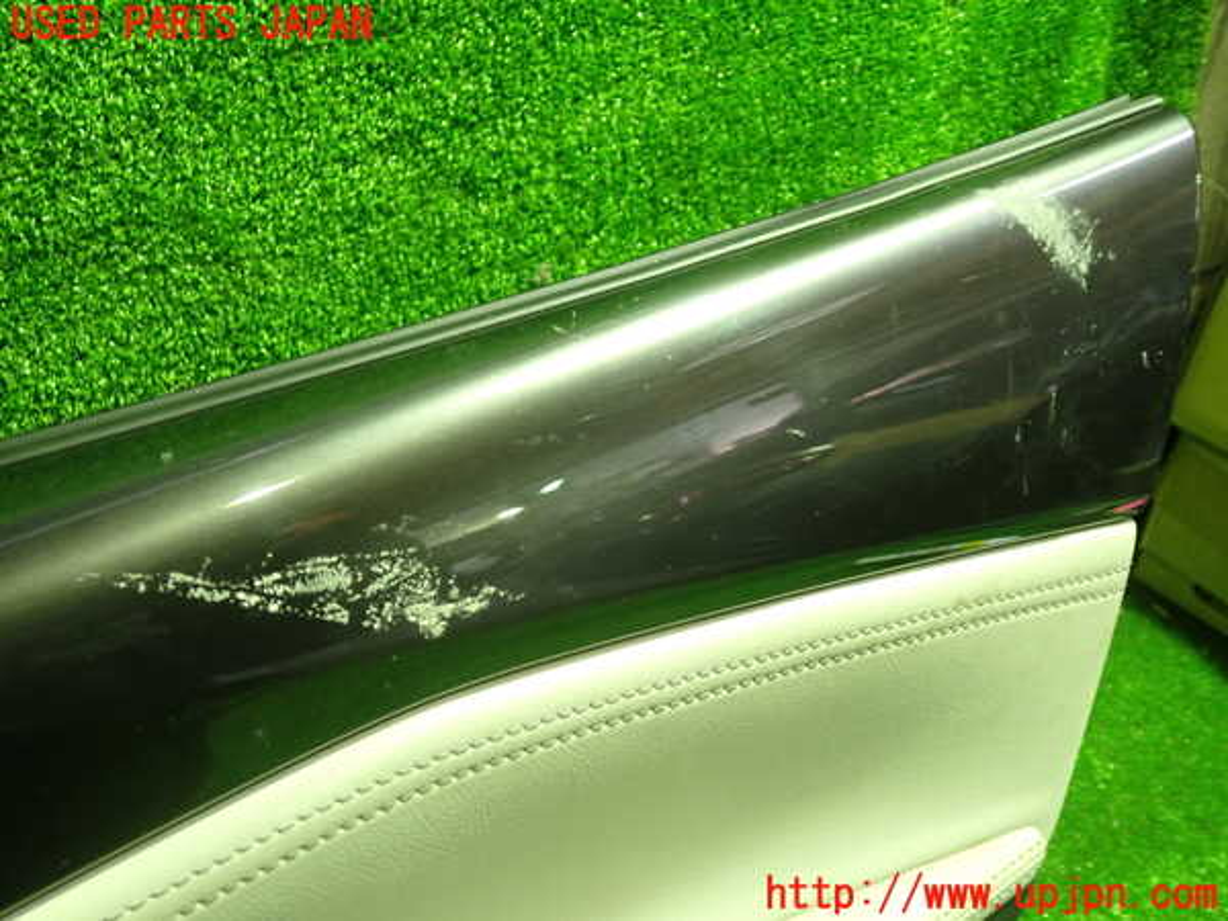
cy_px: 460
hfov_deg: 60.0
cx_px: 614
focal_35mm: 30
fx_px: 1064
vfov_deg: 46.8
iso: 400
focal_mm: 5.4
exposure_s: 1/30
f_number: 2.3
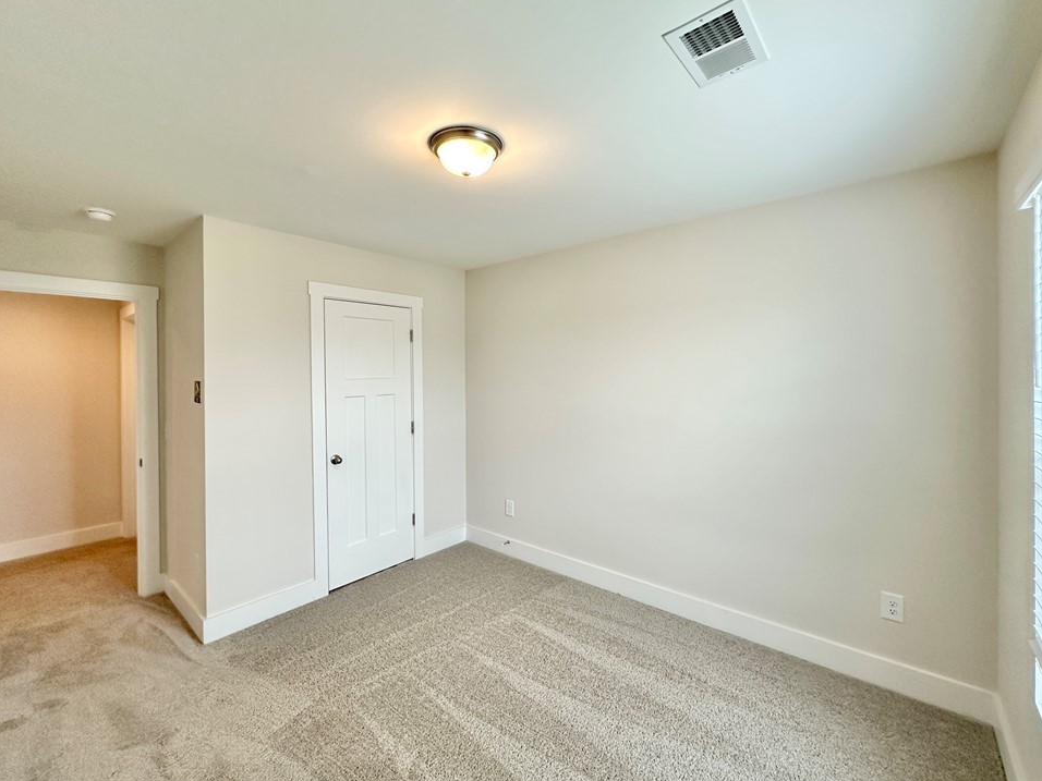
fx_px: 452
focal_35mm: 15
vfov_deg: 81.7
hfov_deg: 98.2
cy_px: 375
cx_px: 521
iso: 160
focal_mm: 2.22
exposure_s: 1/120
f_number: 2.2
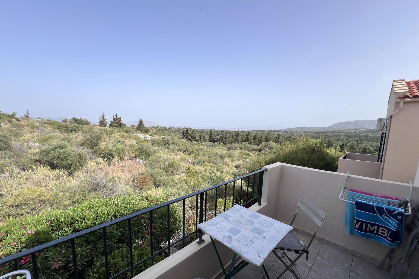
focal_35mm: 14
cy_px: 150
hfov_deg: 104.2
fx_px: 163
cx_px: 204
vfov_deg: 81.1
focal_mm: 1.57
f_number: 1.8
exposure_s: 1/1292
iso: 32
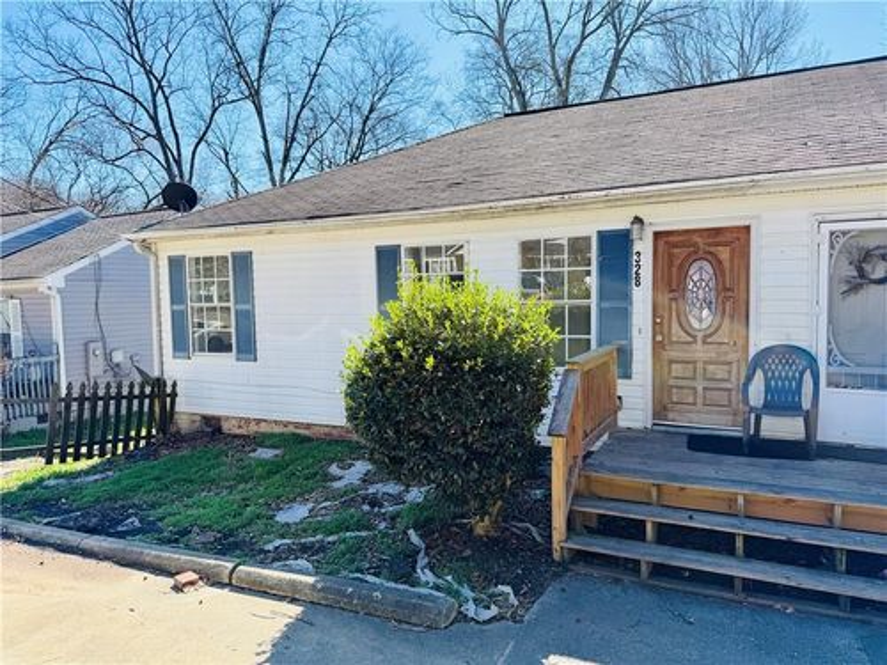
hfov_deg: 71.6
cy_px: 332
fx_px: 615
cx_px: 444
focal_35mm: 24
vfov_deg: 56.8
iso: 100
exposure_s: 1/2299
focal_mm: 6.76
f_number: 1.78
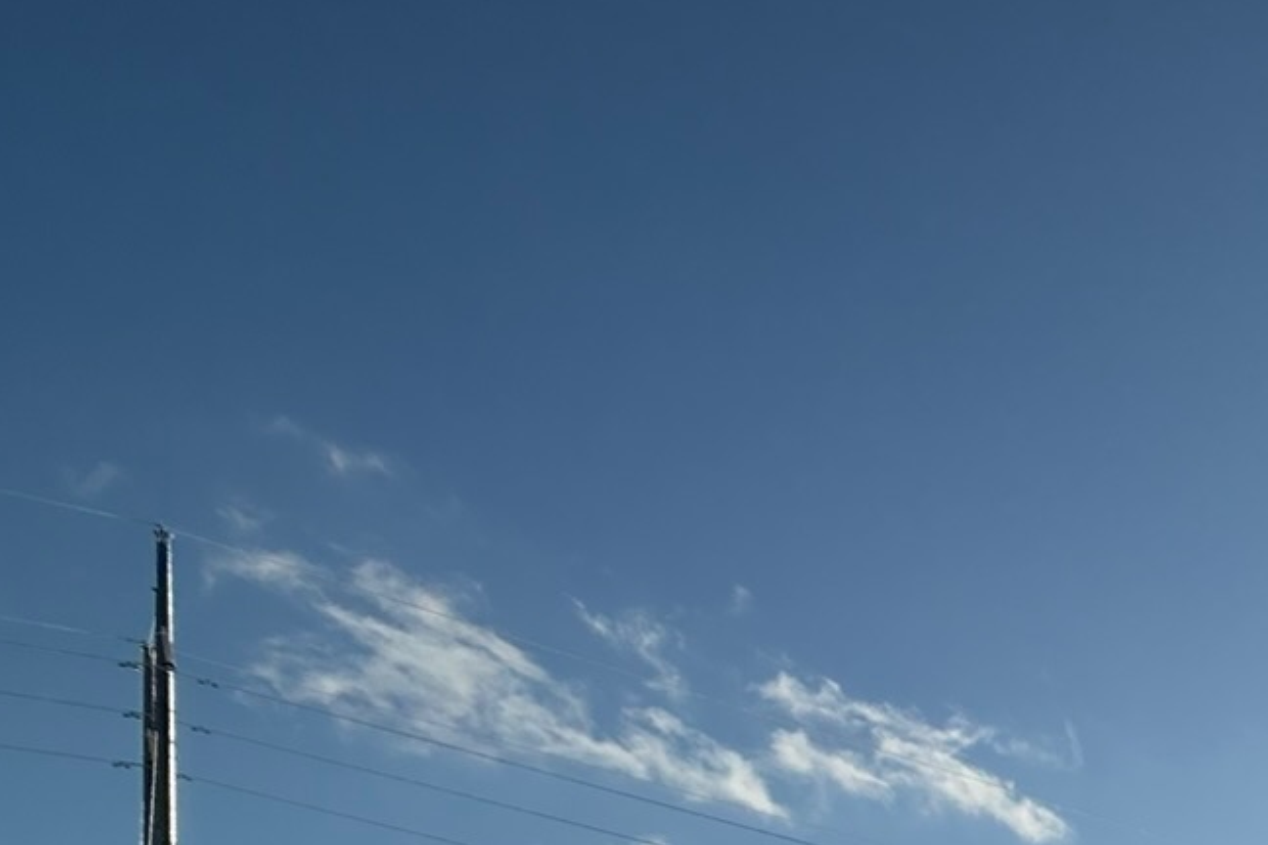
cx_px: 1886
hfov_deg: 28.5
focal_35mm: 46
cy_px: 1363
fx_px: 1620
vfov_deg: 22.3
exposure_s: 1/6173
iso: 40
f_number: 2.2
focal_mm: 2.22
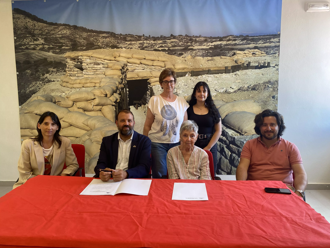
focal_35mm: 26
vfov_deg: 53.1
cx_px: 165
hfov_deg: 67.3
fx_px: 248
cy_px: 124
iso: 100
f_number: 1.8
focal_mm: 4.25
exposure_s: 1/100
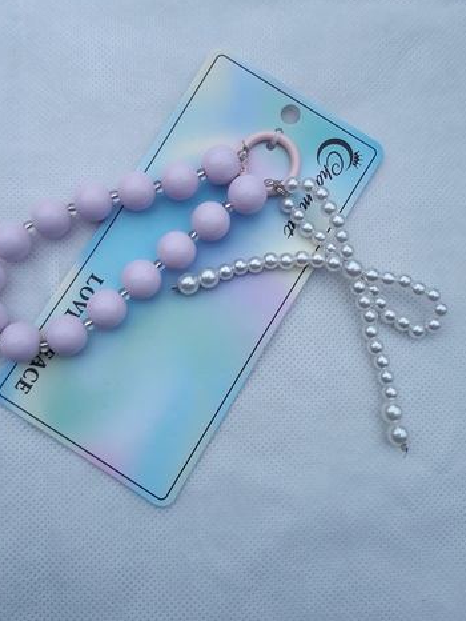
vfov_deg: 56.7
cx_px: 209
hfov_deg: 44.1
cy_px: 275
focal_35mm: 32
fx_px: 574
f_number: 1.9
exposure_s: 1/178
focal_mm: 3.7
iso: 100
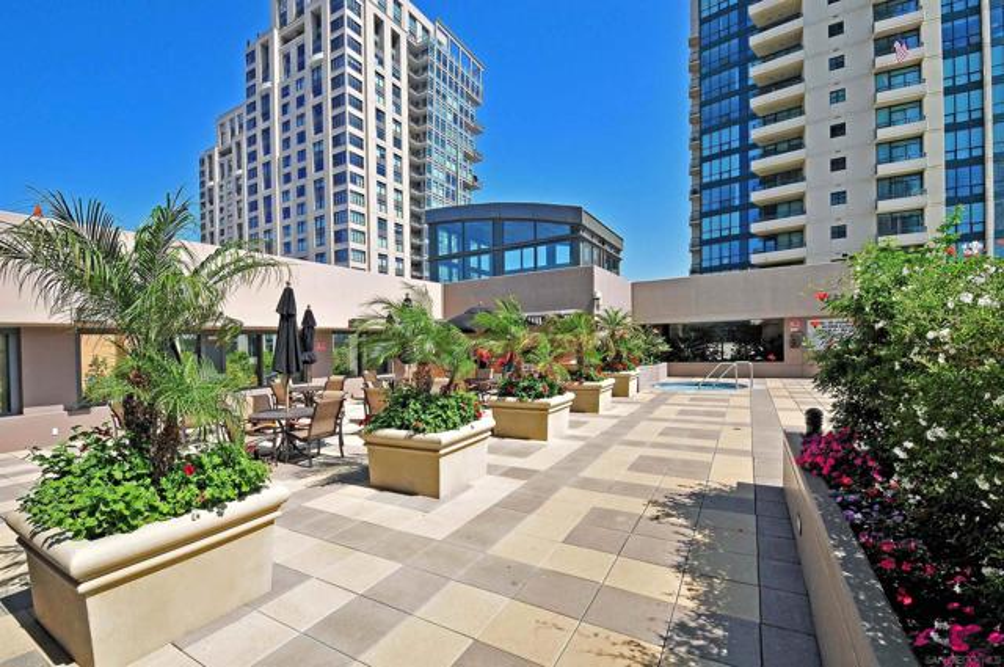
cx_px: 502
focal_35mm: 15
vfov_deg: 77.2
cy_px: 334
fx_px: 418
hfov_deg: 100.5
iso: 560
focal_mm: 10
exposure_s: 1/250
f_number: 16
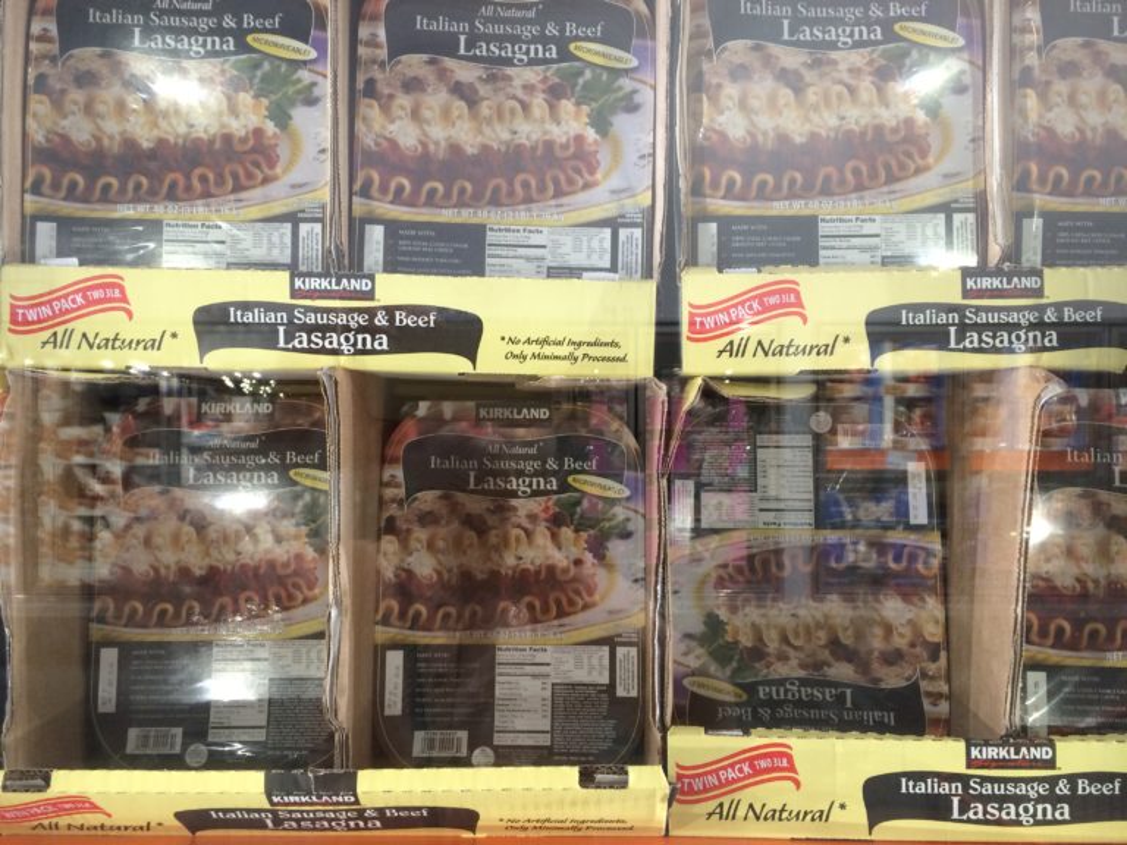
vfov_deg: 48.2
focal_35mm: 29
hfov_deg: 61.7
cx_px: 564
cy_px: 422
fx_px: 944
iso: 64
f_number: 2.2
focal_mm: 4.15
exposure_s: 1/33
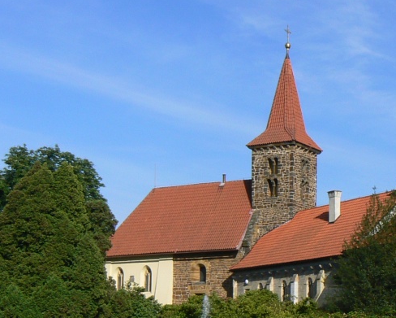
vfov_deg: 31.3
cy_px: 204
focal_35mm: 48
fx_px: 563
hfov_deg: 38.8
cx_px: 201
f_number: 8
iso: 80
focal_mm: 6
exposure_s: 1/400
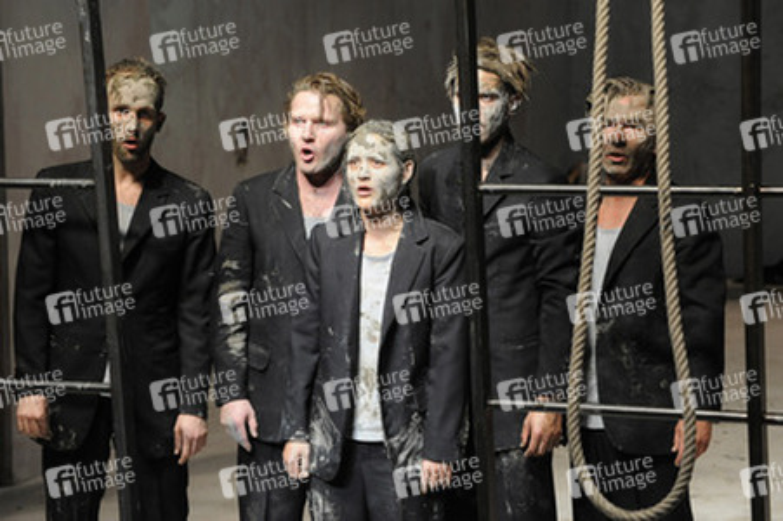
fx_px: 2173
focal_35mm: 100
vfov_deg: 13.7
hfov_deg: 20.4
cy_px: 260
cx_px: 392
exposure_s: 1/250
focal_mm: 100
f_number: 7.1
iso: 3200
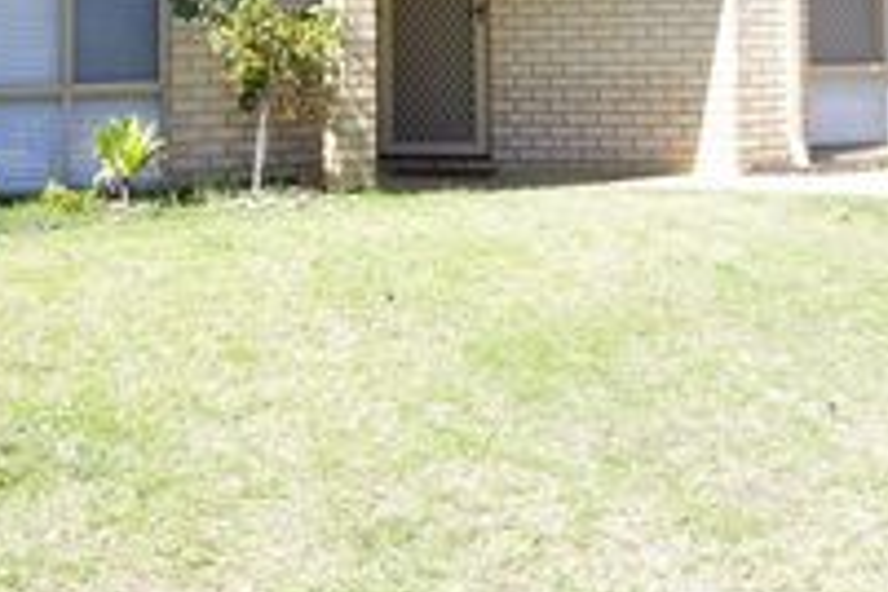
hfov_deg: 35.6
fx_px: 1381
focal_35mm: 56
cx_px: 411
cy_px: -38
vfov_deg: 22.9
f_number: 11
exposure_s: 1/100
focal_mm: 16
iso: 400
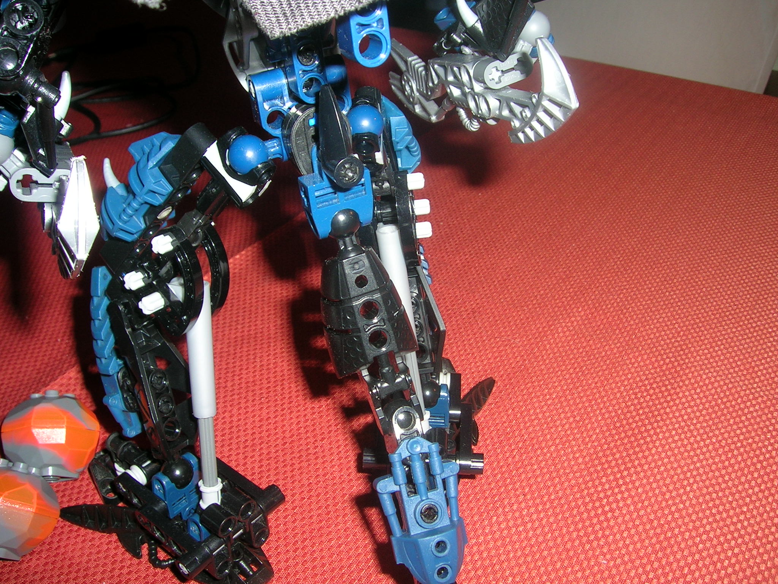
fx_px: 787
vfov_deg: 40.7
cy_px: 292
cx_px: 389
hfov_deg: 52.6
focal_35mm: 35
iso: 50
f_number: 4.8
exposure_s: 1/60.1
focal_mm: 5.4
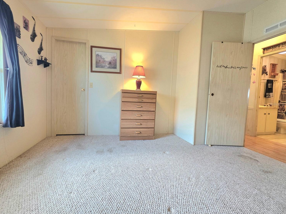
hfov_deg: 101.9
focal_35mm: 14
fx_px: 116
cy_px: 104
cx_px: 134
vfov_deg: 85.6
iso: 160
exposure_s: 1/60.2
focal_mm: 2.2
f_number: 1.9
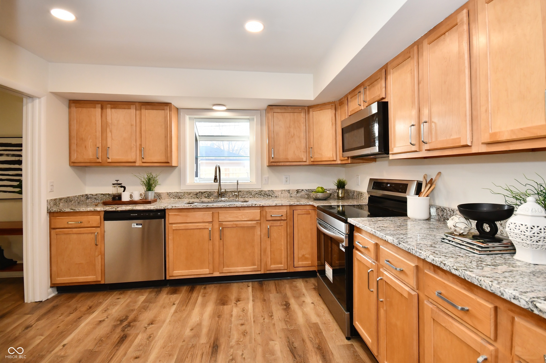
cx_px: 273
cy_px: 182
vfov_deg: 77.3
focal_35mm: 15
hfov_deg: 100.4
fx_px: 227
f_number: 6.3
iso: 640
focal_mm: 10
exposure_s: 1/60
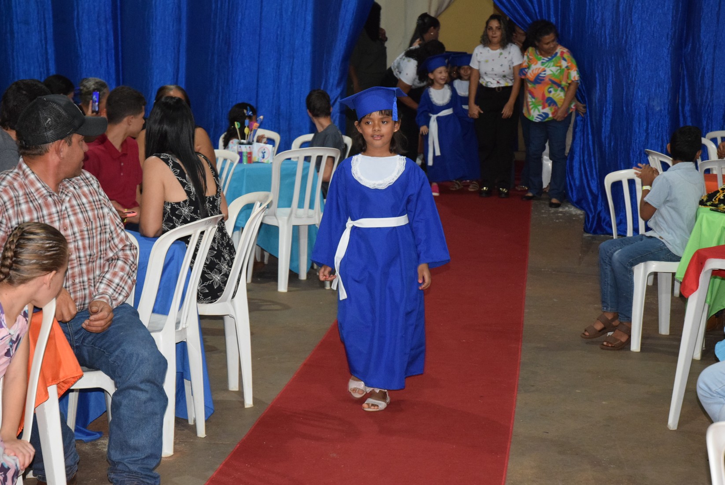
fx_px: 1511
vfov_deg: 18.2
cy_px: 242
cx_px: 362
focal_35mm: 75
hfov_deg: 27.0
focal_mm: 50
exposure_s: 1/60
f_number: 4.5
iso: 3200
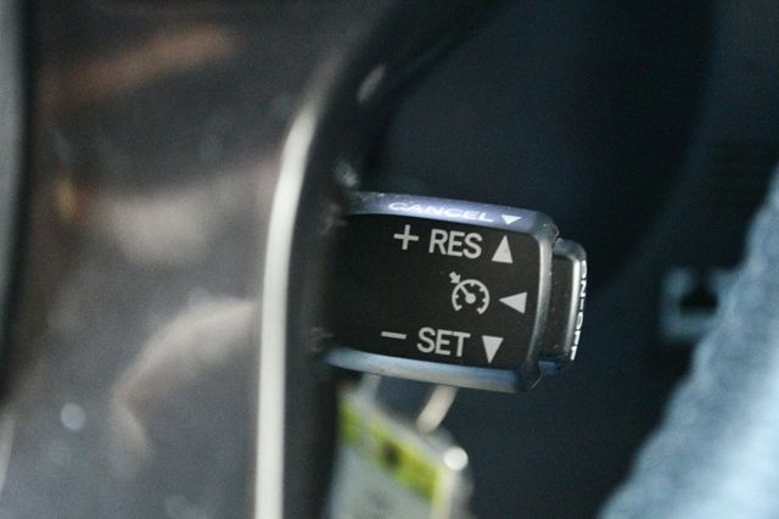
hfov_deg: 29.3
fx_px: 1492
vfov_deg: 19.7
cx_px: 390
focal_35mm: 69
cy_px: 260
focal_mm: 46
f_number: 5.3
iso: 12800
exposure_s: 1/6
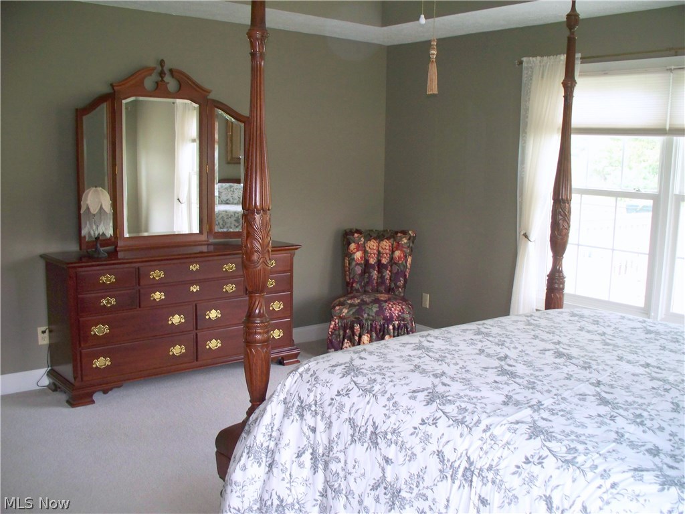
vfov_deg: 39.7
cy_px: 257
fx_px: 712
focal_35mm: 36
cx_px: 342
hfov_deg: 51.4
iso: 200
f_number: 2.8
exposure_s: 1/40
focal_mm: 7.54
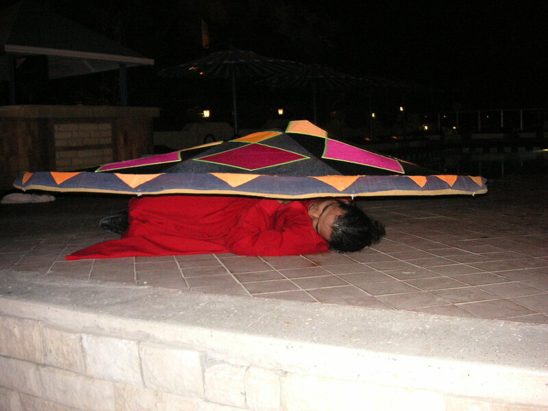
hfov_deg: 50.1
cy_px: 206
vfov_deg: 38.7
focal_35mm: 37
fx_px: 586
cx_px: 274
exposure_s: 1/45
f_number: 2.8
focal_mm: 6.1
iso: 160
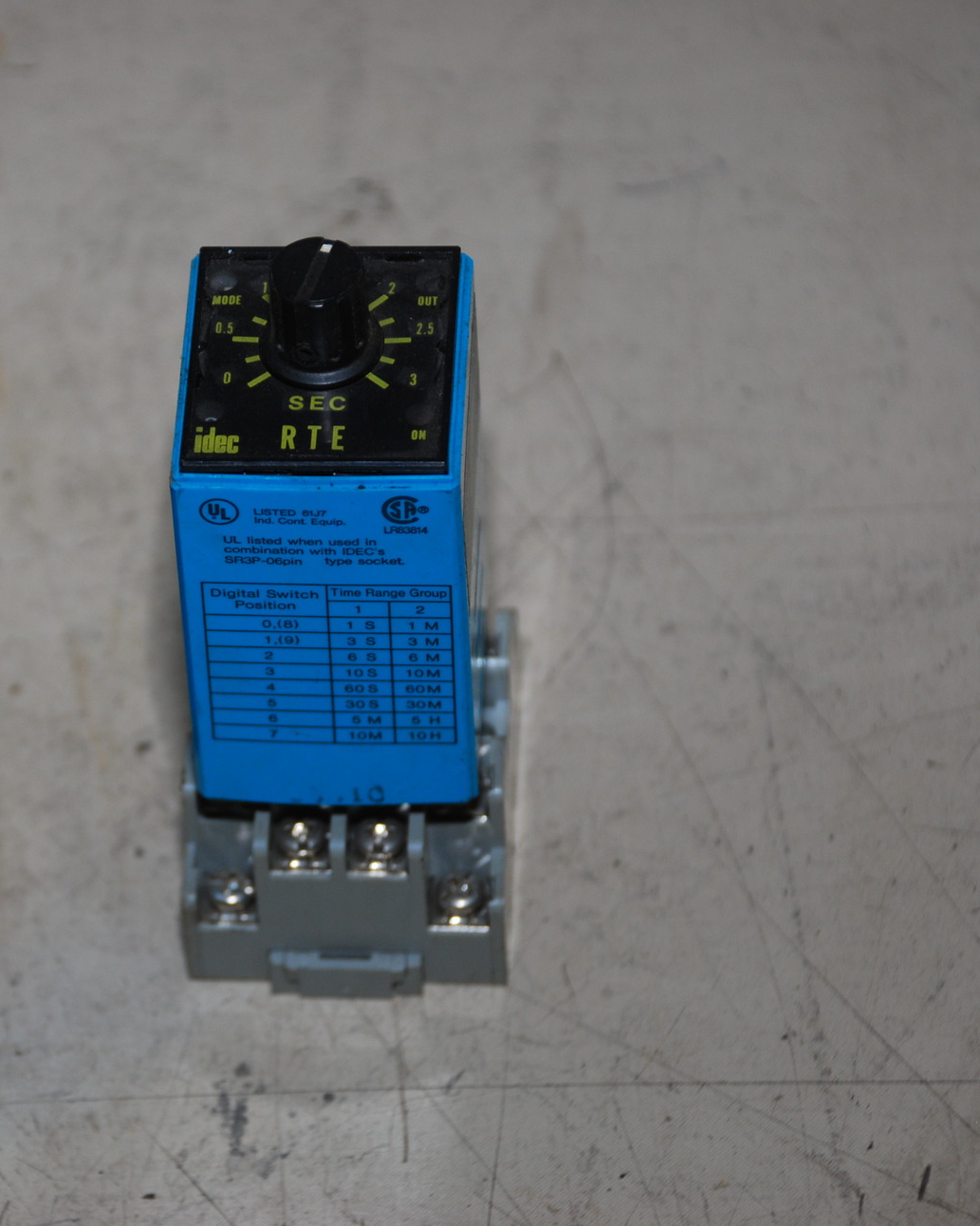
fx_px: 6129
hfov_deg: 9.1
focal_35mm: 169
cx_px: 125
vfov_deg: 11.4
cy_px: 613
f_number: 5.6
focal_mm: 80
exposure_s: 1/60
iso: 200
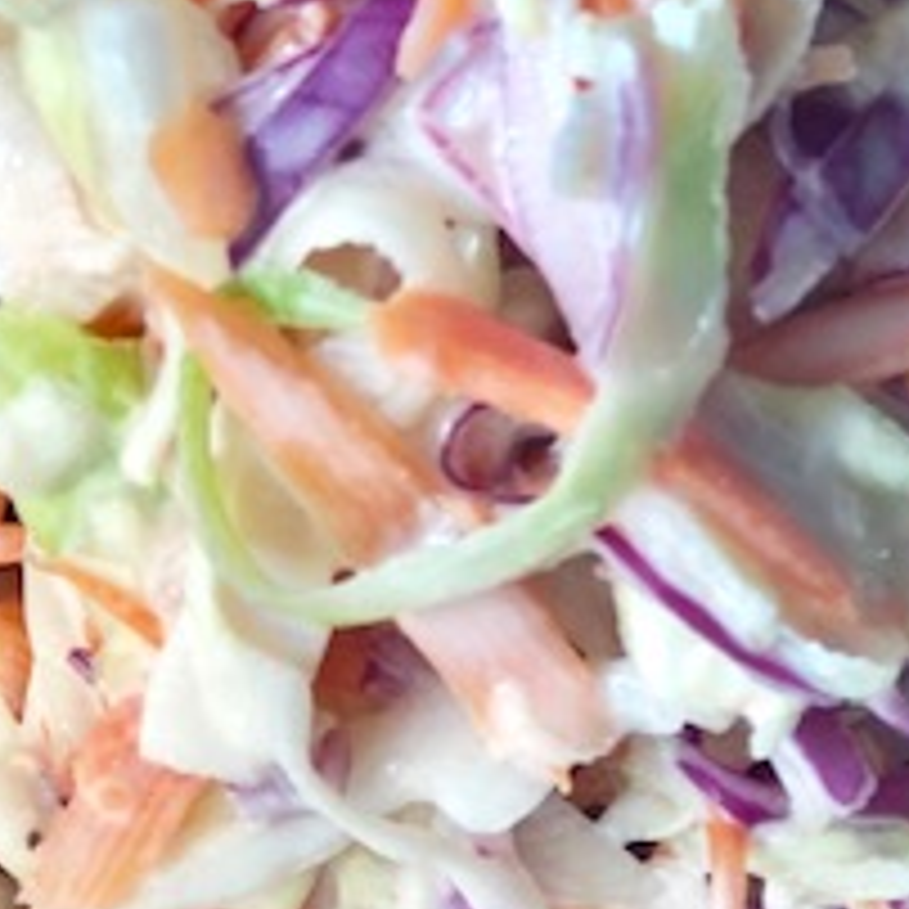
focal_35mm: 160
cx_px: 688
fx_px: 4753
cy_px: 513
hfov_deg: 10.9
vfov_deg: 10.9
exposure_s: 1/40
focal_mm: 6.6
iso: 20
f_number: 2.8
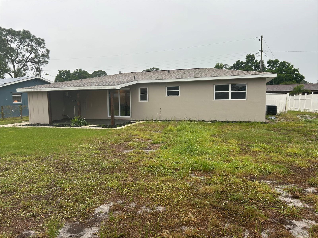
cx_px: 159
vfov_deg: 53.1
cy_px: 119
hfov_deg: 67.3
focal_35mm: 26
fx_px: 239
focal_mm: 5.7
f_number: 1.5
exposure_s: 1/353
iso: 50
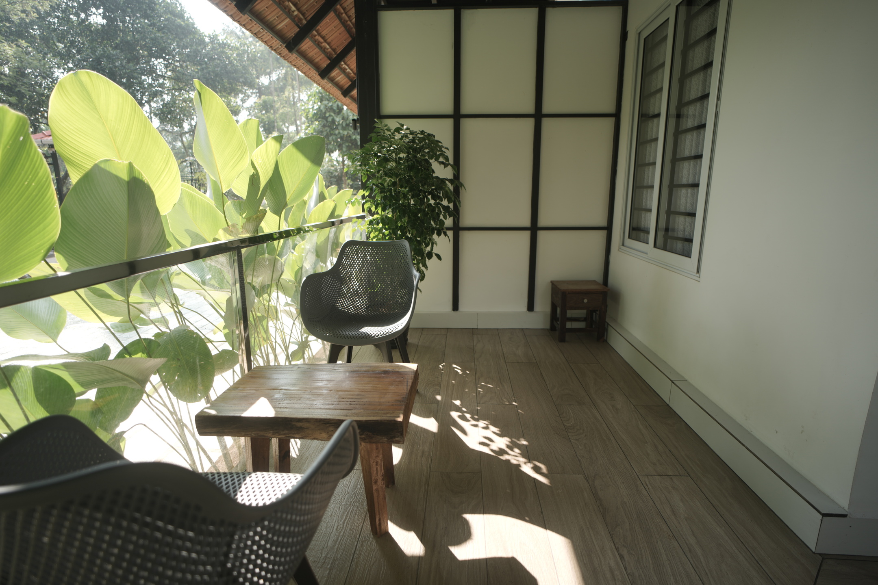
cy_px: 292
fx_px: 439
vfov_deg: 67.4
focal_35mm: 18
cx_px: 439
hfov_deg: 90.0
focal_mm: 18
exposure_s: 1/160
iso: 100
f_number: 4
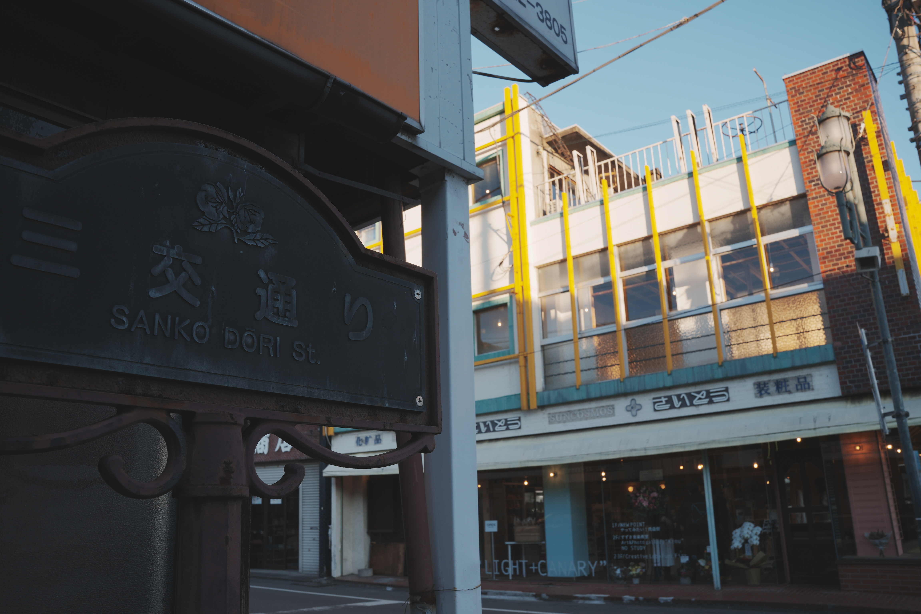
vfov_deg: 46.4
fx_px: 716
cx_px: 460
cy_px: 307
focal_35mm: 28
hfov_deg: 65.5
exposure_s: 1/60
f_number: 10
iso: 100
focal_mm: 28
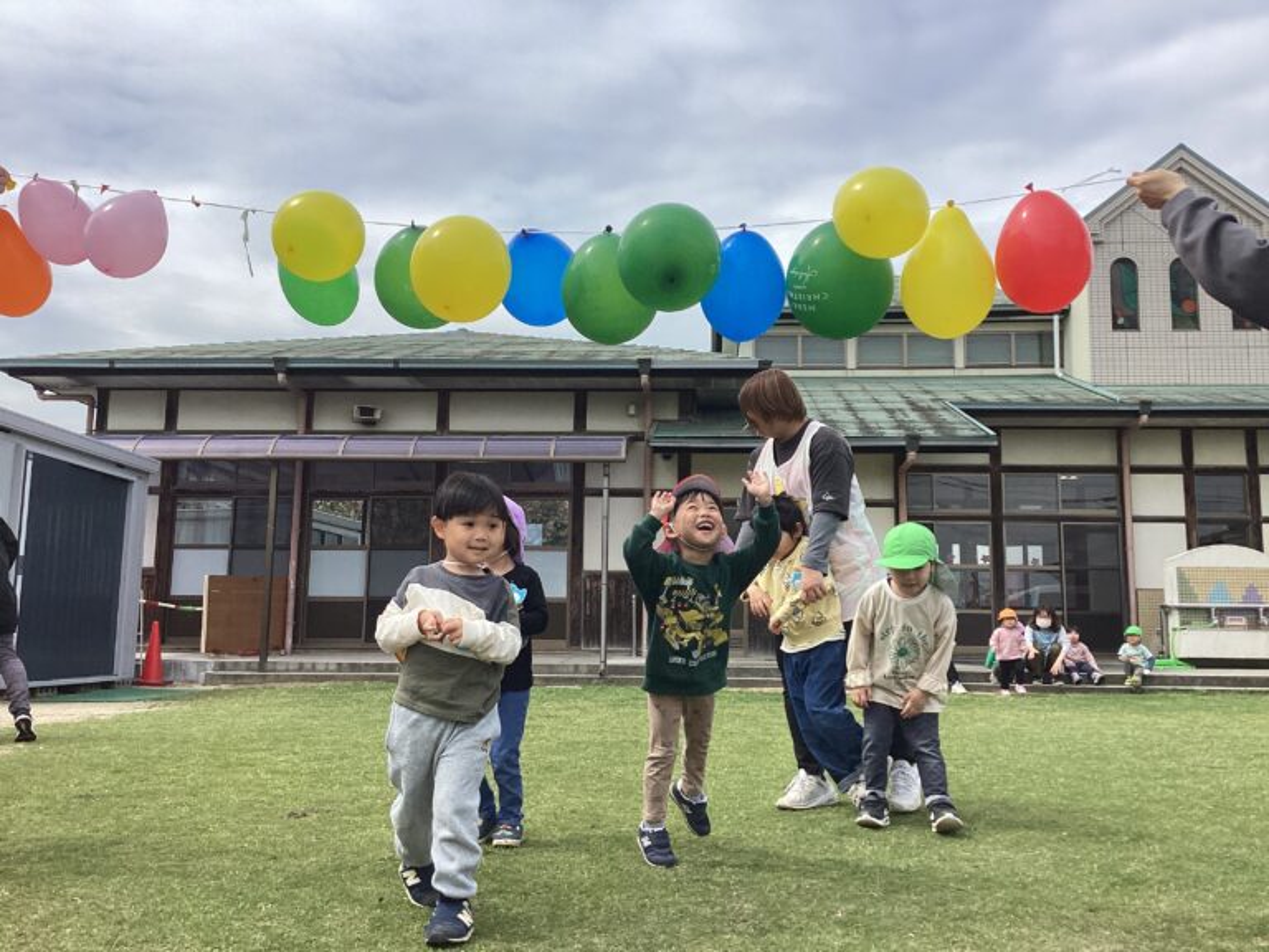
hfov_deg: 58.4
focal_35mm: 31
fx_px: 1136
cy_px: 476
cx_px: 634
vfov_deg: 45.4
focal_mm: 3.3
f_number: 2.4
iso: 25
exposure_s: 1/1431
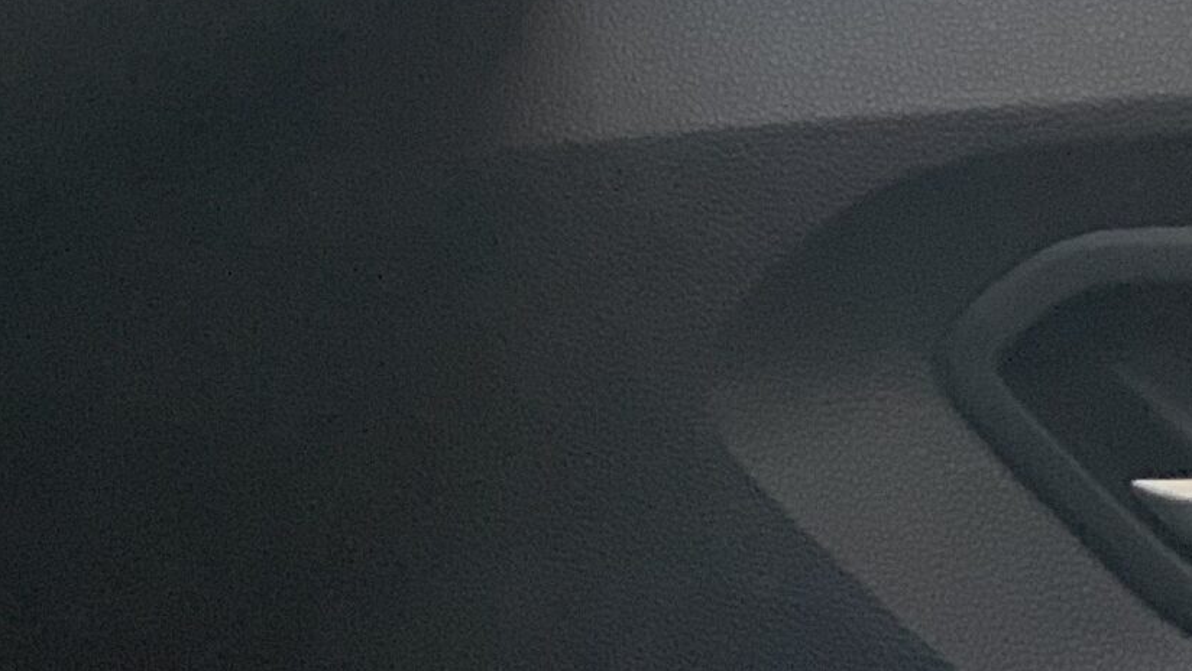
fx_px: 5564
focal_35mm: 176
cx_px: -4
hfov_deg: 12.1
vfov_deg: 6.7
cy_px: -713
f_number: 2.4
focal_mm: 6
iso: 125
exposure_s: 1/64
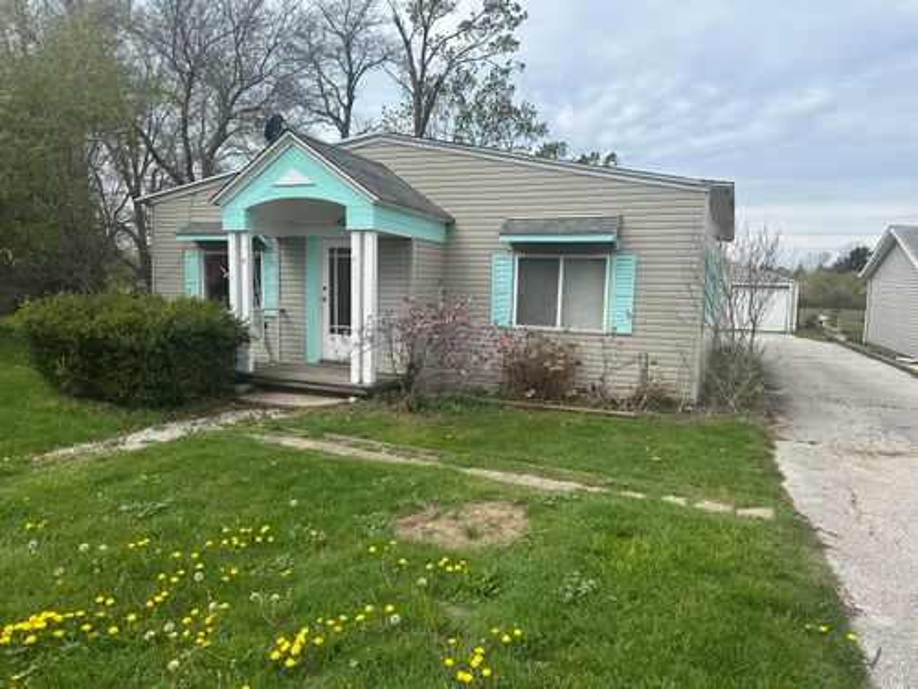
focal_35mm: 24
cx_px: 459
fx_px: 636
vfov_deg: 56.8
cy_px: 344
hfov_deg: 71.6
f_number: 1.78
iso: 80
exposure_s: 1/3861
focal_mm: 6.86
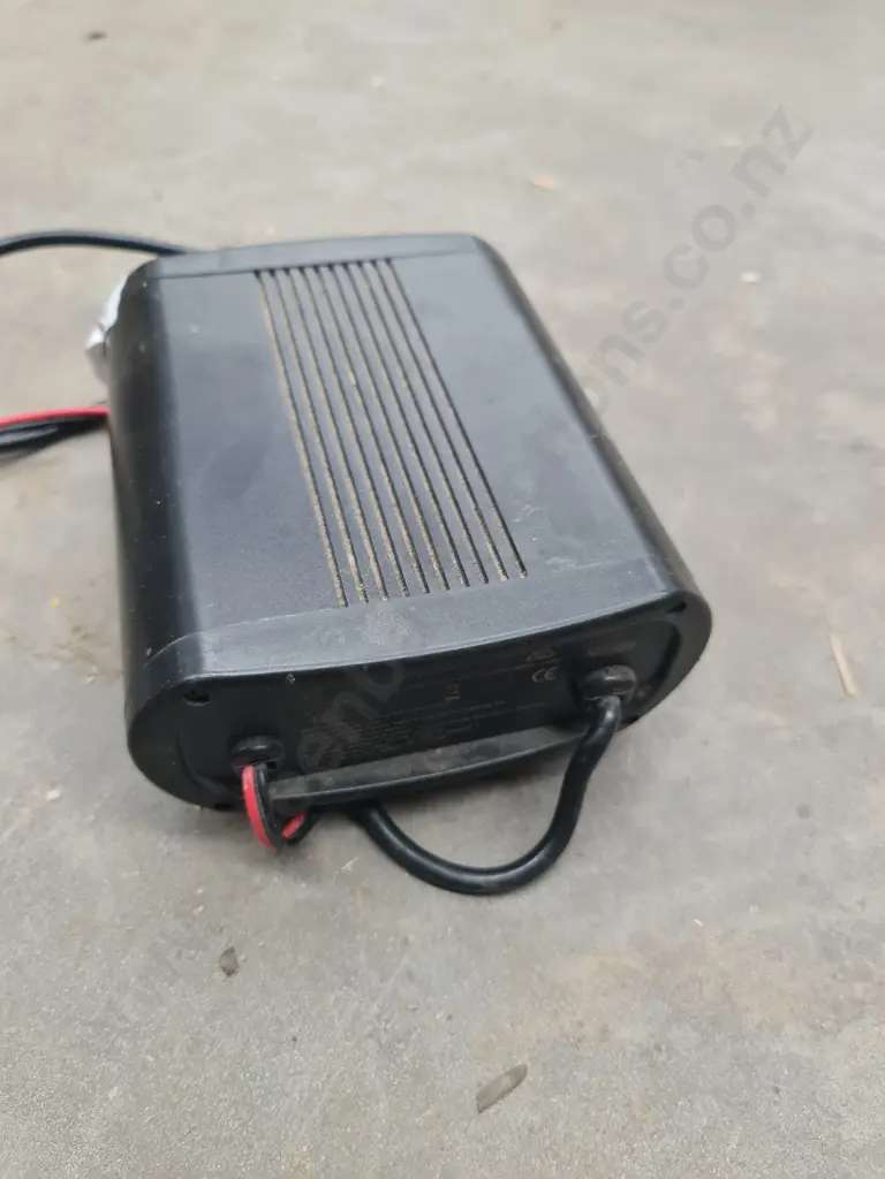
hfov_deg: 54.9
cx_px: 442
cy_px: 590
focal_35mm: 25
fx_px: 852
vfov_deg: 69.4
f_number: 1.8
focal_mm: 7
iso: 250
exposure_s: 1/100
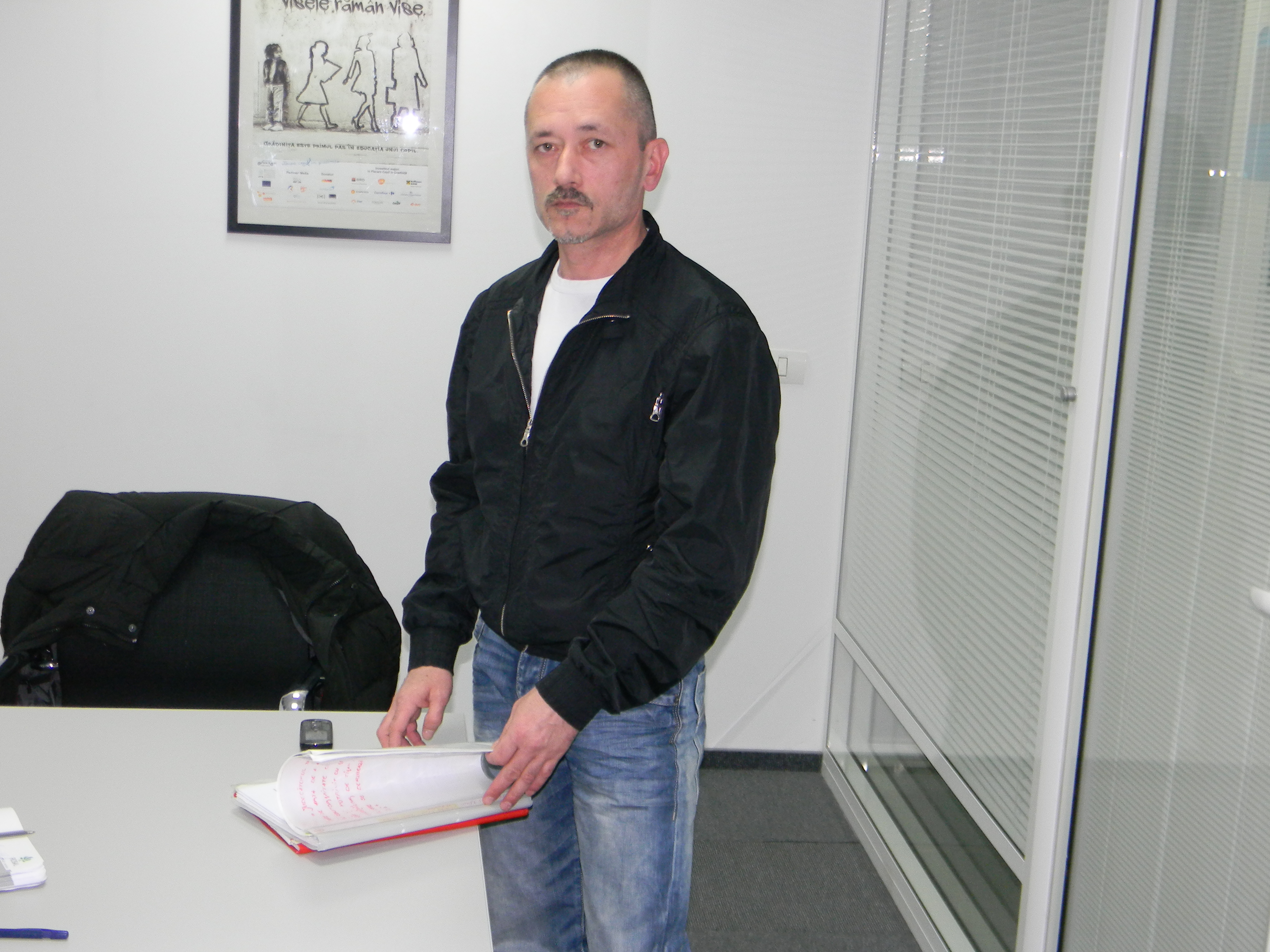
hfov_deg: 40.4
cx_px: 635
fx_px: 1724
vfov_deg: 30.9
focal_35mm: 47
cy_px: 476
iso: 200
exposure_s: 1/30
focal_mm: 8.6
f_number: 3.9
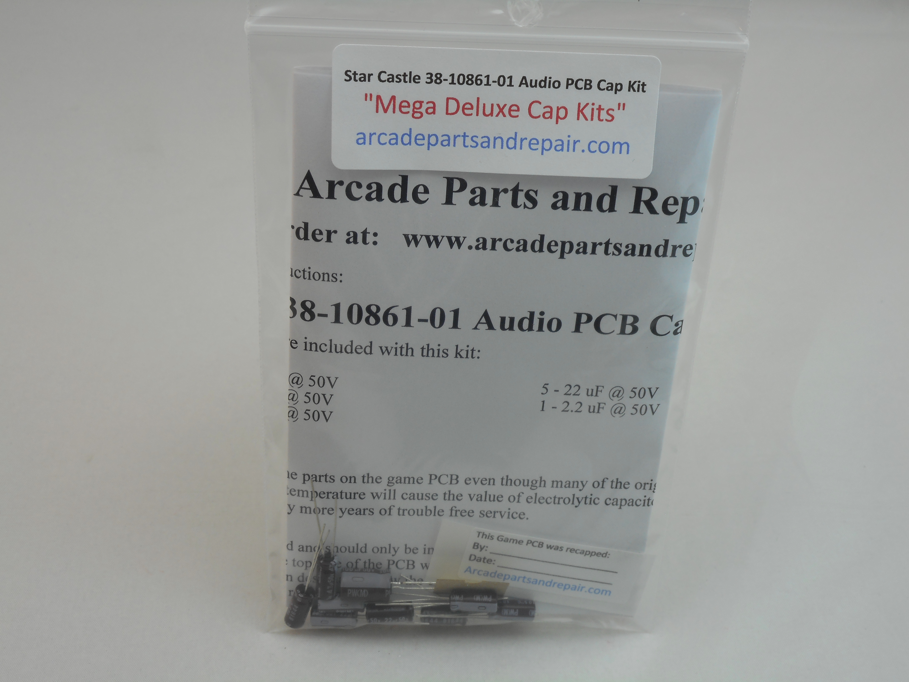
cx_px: 454
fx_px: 1339
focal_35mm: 51
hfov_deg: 37.5
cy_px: 341
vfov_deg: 28.6
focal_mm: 9.1
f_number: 4.9
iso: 80
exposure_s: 1/40
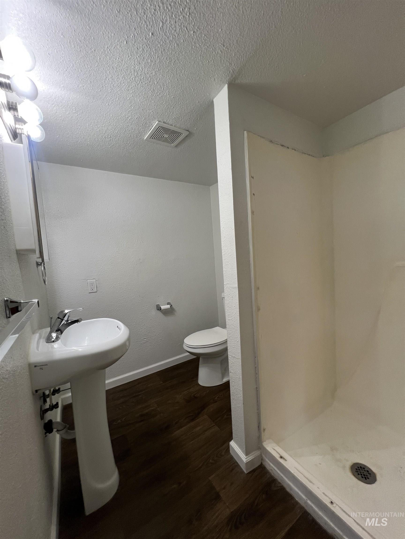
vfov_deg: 106.2
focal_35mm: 13
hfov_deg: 89.9
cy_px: 270
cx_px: 202
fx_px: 203
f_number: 1.8
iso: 200
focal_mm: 1.57
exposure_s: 1/120
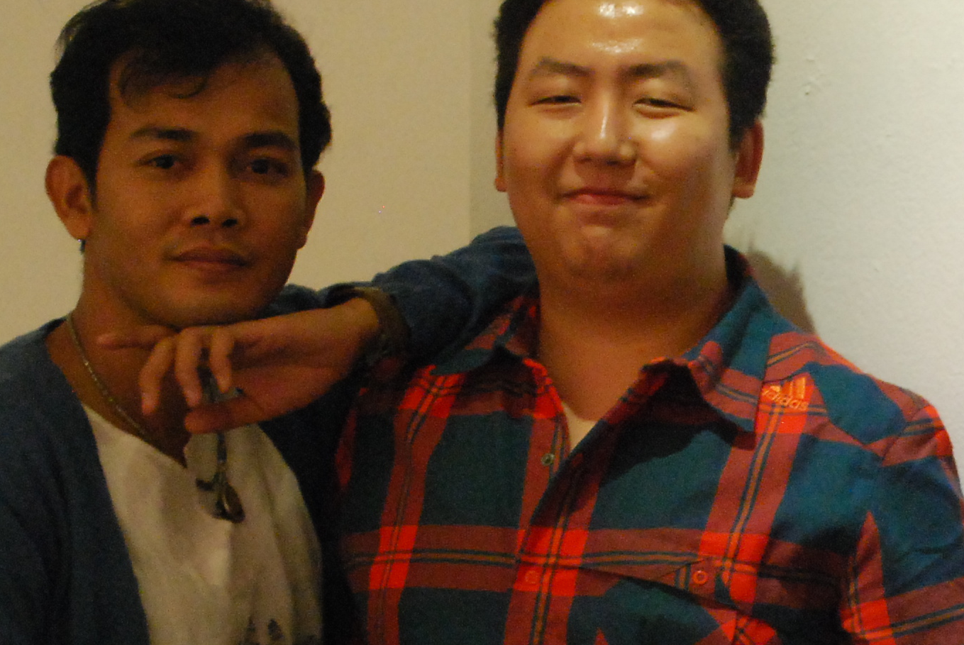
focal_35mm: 171
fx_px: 4583
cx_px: 1087
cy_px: 567
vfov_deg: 8.0
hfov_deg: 11.8
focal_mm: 40
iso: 1600
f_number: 5.3
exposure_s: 1/15
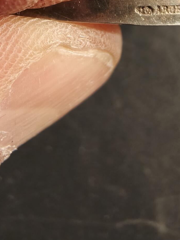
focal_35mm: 45
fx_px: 312
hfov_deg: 30.6
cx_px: 166
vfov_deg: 41.0
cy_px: 64
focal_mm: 2.32
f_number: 2
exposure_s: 1/100
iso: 200
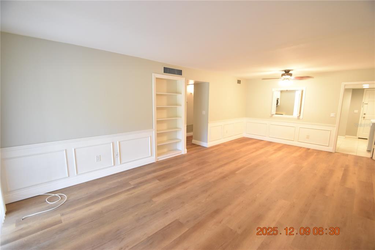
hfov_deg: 100.4
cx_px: 188
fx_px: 156
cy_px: 125
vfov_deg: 77.3
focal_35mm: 15
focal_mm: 10
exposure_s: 1/20
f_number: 3.5
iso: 800
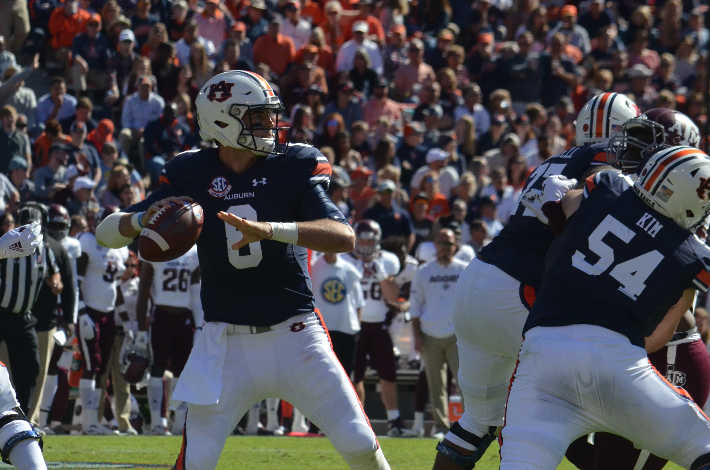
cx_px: 262
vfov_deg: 3.8
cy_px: 259
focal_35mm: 356
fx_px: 7000
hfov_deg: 5.8
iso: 1600
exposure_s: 1/3200
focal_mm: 185
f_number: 8
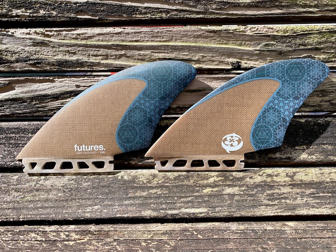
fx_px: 252
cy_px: 126
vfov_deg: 53.1
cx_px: 168
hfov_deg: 67.3
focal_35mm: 26
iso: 32
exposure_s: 1/949
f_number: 1.8
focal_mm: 4.25
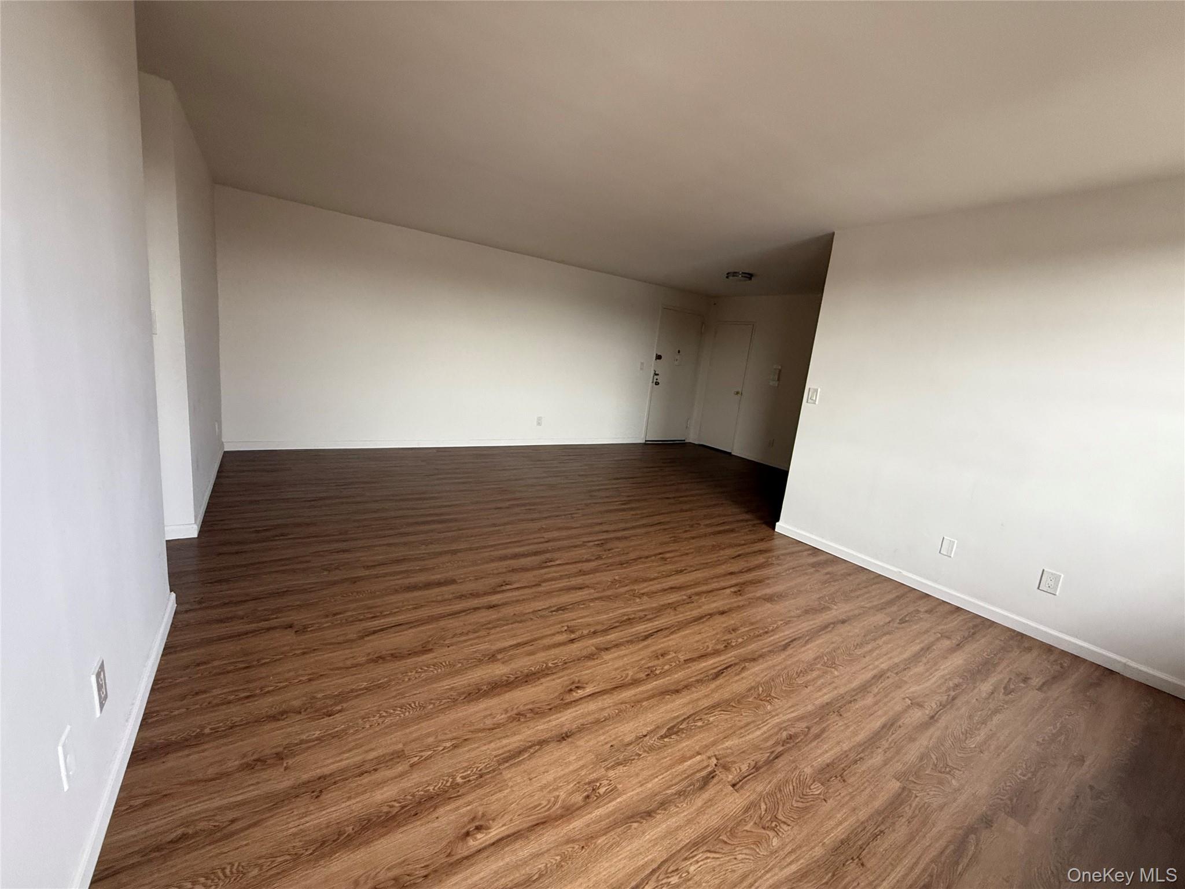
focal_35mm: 14
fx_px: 479
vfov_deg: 85.7
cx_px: 592
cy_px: 444
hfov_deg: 102.1
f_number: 2.2
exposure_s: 1/86
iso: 320
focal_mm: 2.22
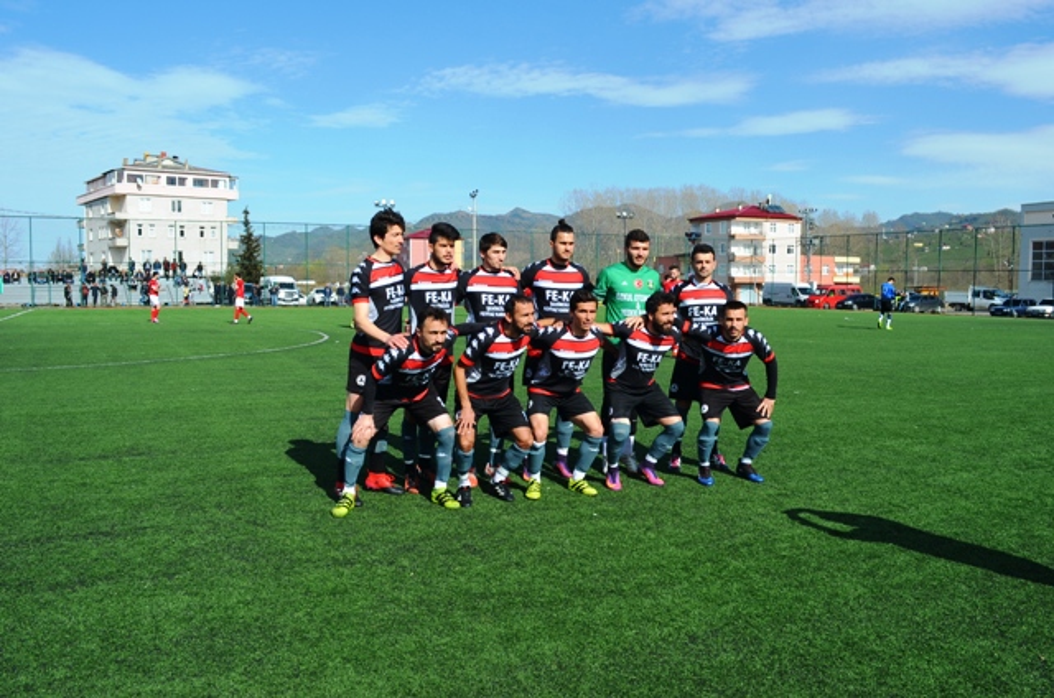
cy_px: 349
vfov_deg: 43.4
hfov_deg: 62.0
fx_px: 877
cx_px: 527
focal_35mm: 30
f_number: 8
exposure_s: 1/250
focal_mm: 20
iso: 100
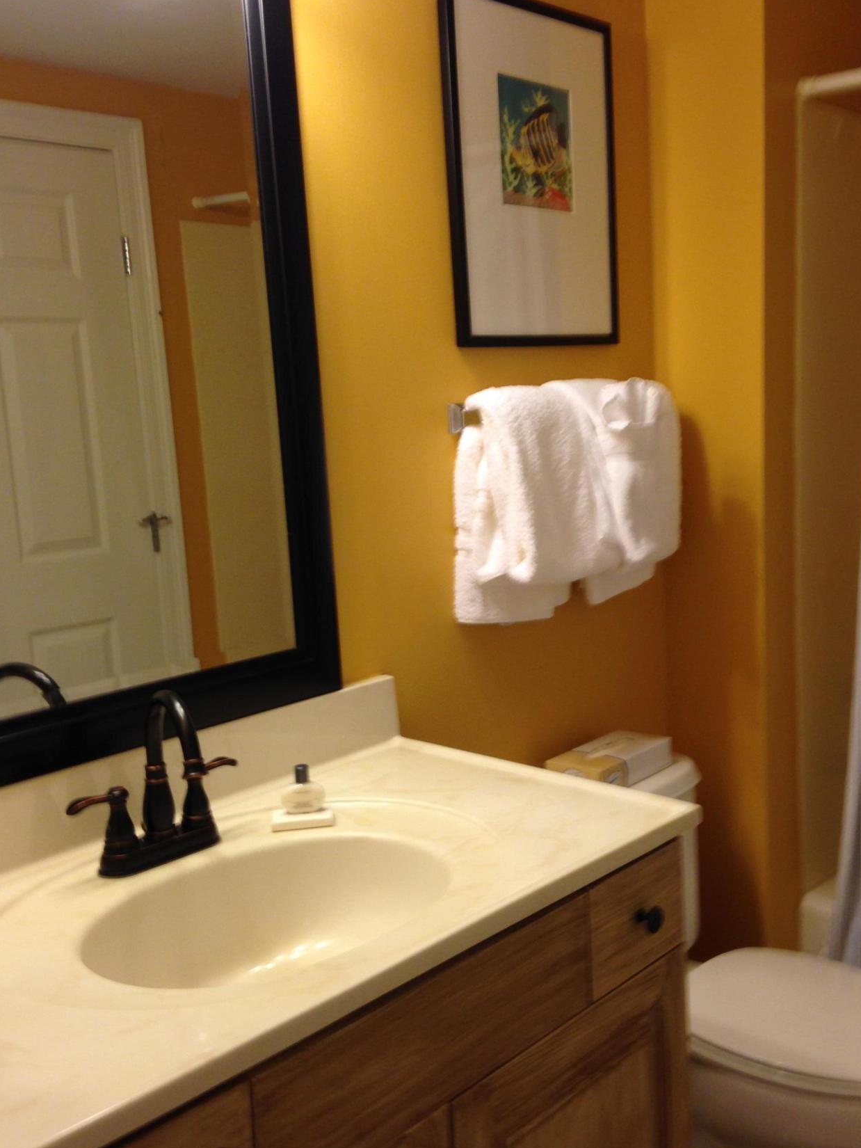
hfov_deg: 35.9
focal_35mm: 40
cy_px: 589
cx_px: 509
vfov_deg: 46.8
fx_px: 1326
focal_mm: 4.12
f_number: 2.4
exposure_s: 1/20
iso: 50
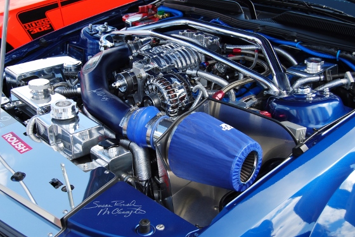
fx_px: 474
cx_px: 163
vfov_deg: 28.2
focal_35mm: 48
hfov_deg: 41.0
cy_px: 112
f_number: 5.6
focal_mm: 28
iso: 100
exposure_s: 1/125
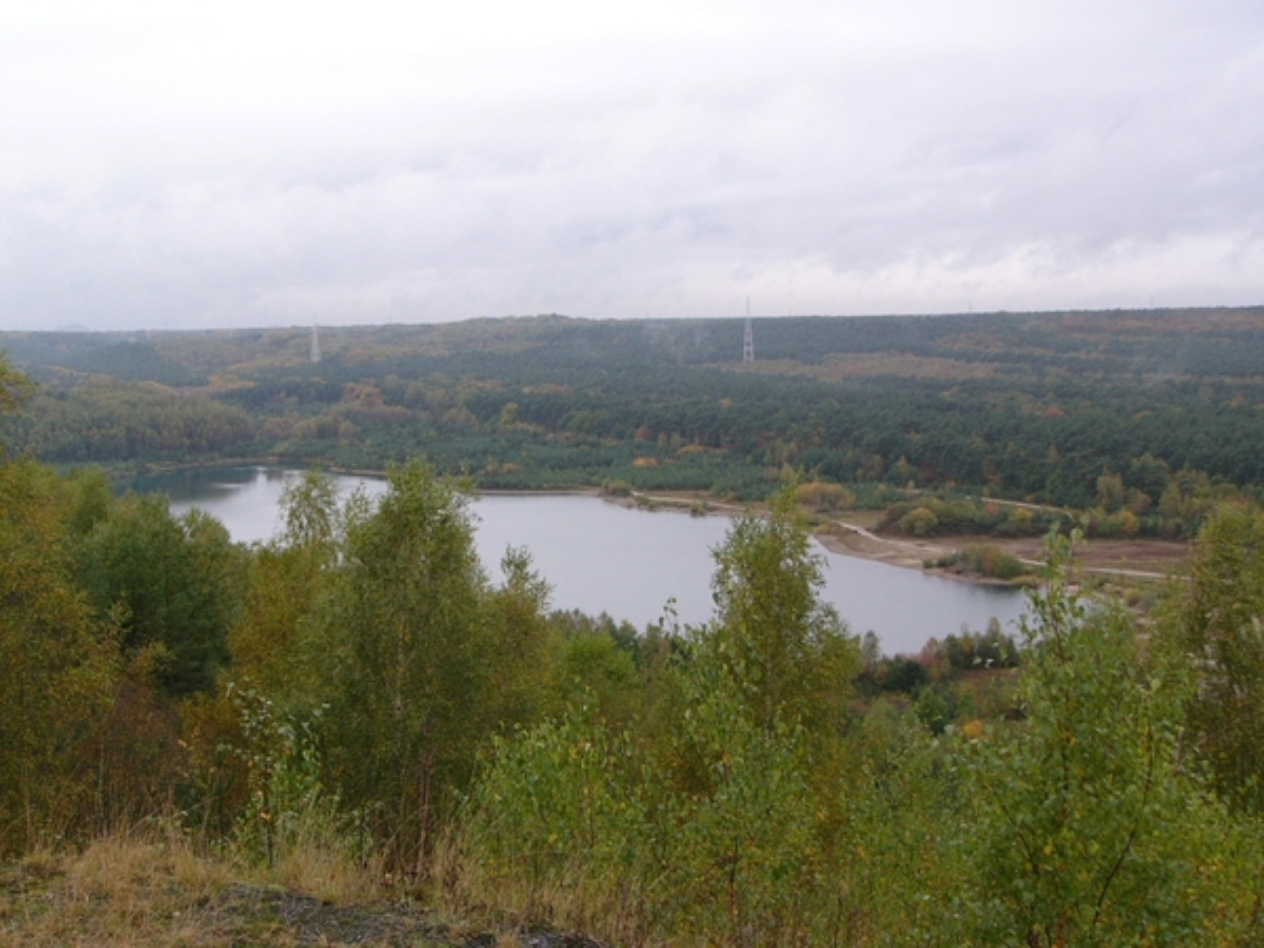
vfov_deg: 31.5
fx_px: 1680
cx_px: 632
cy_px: 474
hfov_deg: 41.2
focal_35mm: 46
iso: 100
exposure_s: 1/125
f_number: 3.7
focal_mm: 7.7
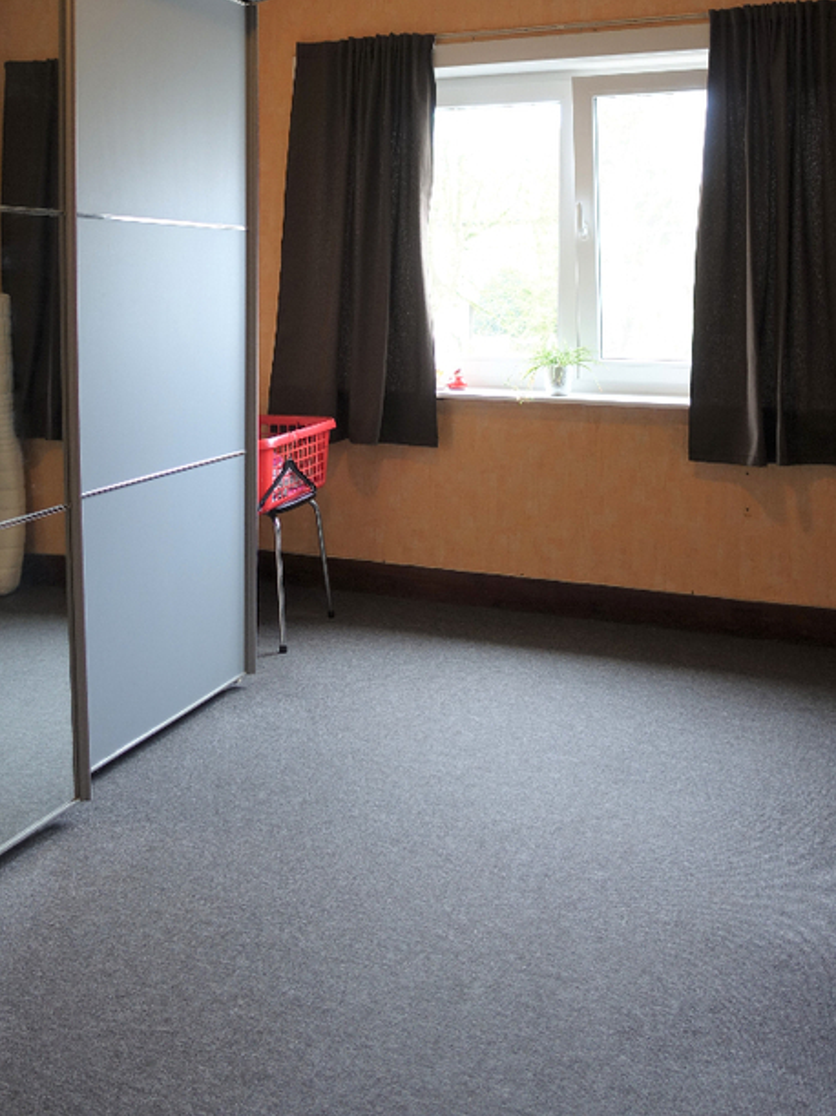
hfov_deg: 41.8
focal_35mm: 34
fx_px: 1095
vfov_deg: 52.0
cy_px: 303
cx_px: 418
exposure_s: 1/30
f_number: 1.8
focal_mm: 8.8
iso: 125
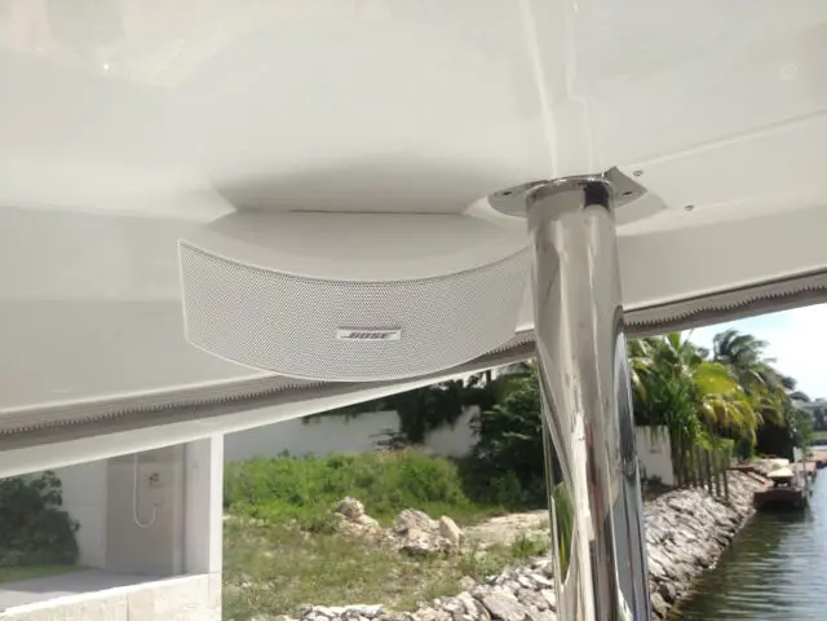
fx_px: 836
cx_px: 414
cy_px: 310
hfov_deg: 52.6
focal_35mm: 35
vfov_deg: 40.7
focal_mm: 4.28
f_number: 2.4
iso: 50
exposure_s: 1/2304
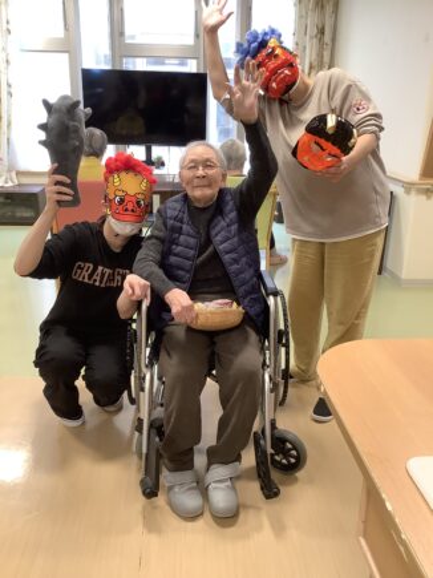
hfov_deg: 45.4
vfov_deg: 58.4
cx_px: 216
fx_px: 517
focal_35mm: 31
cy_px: 289
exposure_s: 1/60
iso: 125
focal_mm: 3.3
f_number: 2.4
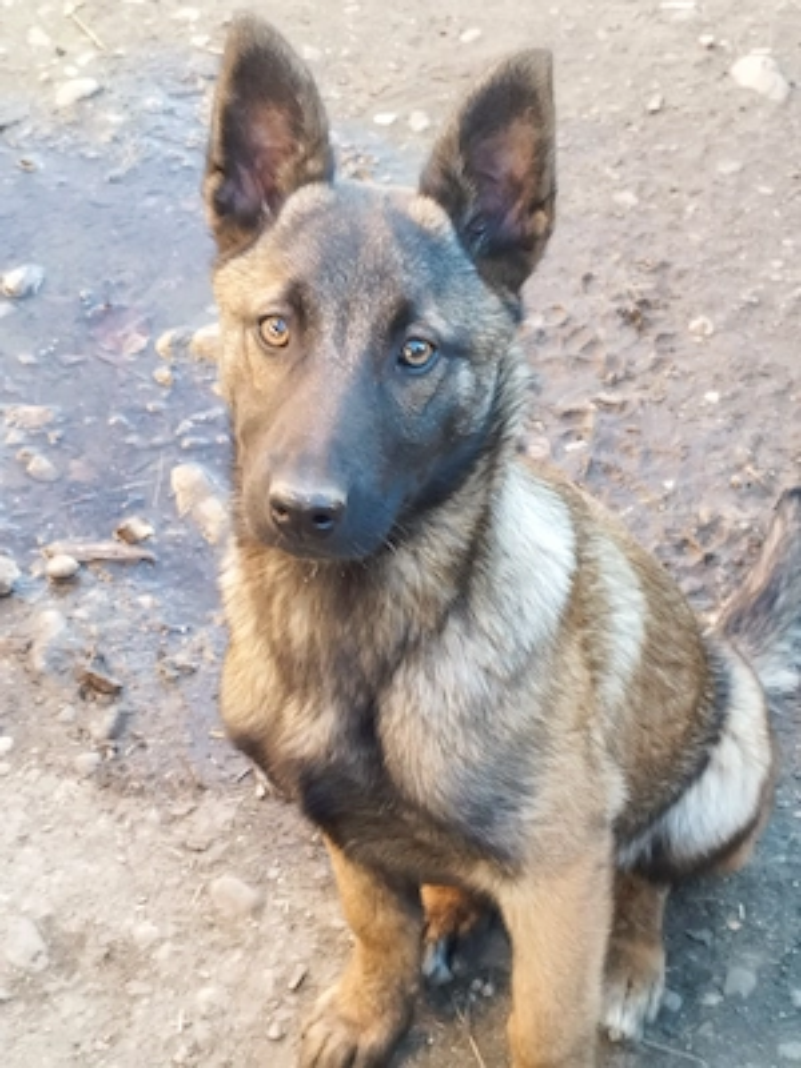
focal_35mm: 24
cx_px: 400
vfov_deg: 71.6
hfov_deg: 56.8
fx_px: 740
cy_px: 534
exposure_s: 1/50
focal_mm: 5.89
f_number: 1.89
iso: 170
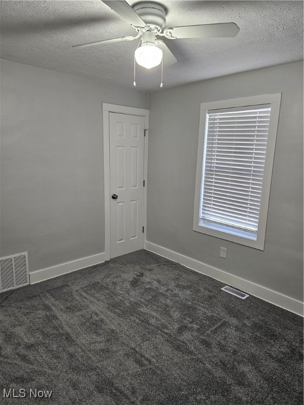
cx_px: 152
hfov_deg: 58.9
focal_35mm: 23
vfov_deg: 73.9
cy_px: 202
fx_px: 269
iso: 250
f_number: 1.7
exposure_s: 1/120
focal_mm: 6.3
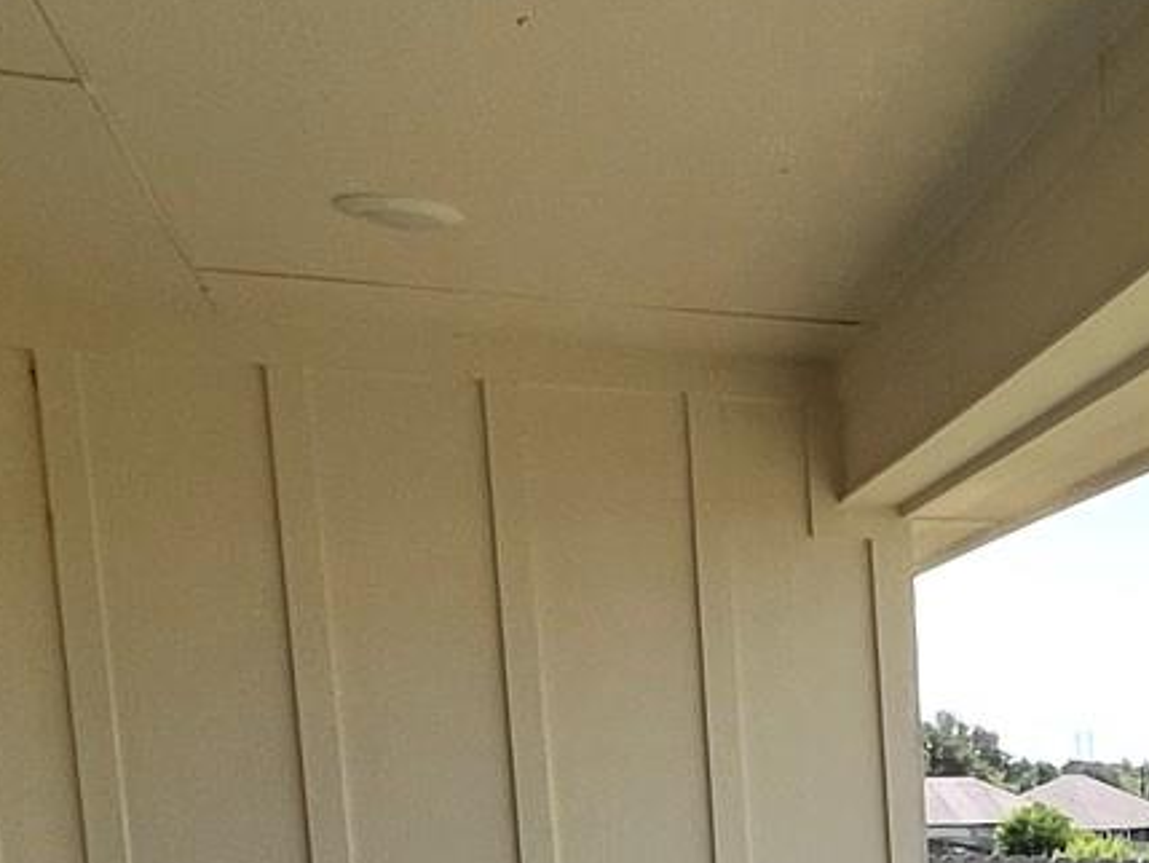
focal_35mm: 62
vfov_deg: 21.2
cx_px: 1567
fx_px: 2059
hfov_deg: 25.8
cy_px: 1163
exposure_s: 1/1727
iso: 32
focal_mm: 1.57
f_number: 1.8
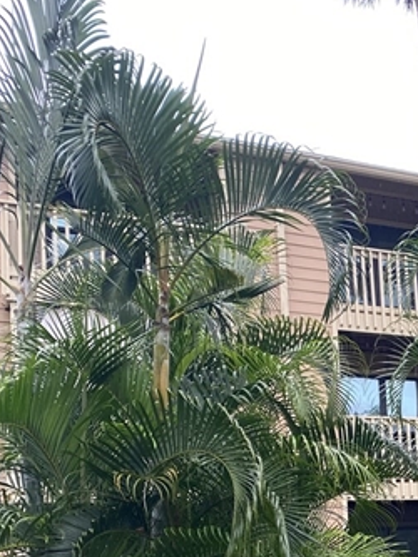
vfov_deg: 30.4
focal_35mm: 60
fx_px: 965
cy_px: 524
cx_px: 466
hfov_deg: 22.9
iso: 50
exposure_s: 1/122
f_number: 1.8
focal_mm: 4.25
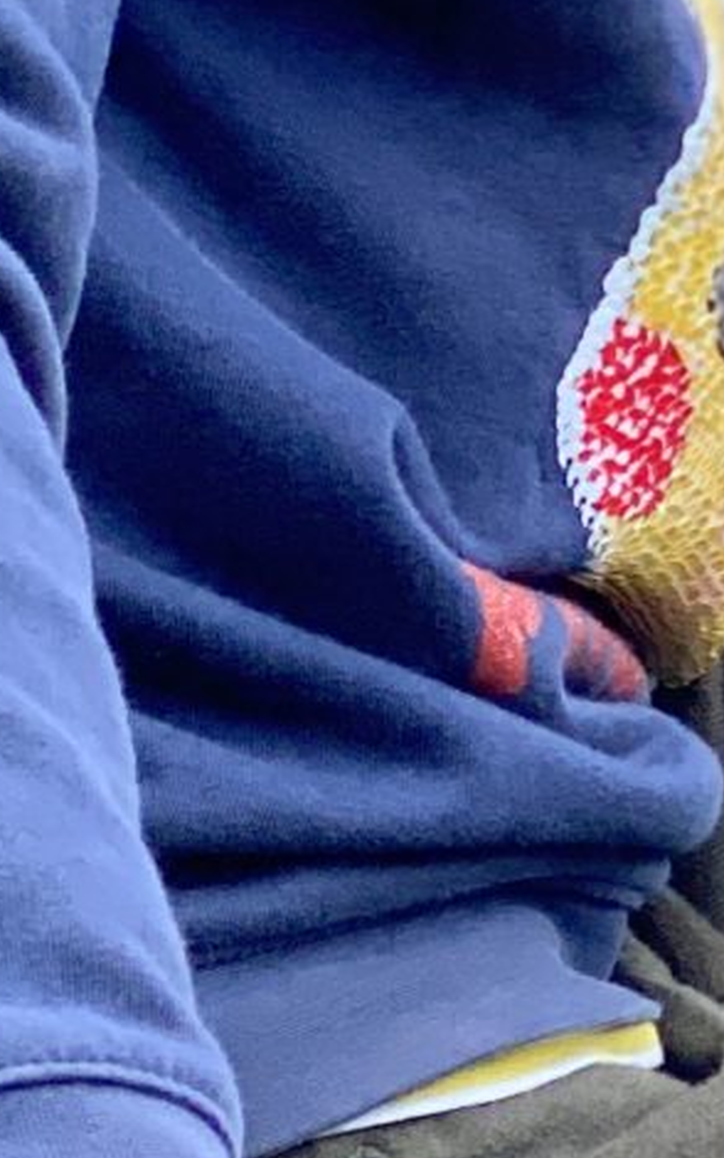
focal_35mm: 300
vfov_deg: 7.0
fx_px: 9465
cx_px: 1185
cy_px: 370
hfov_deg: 4.3
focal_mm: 6
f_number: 2
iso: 20
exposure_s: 1/505
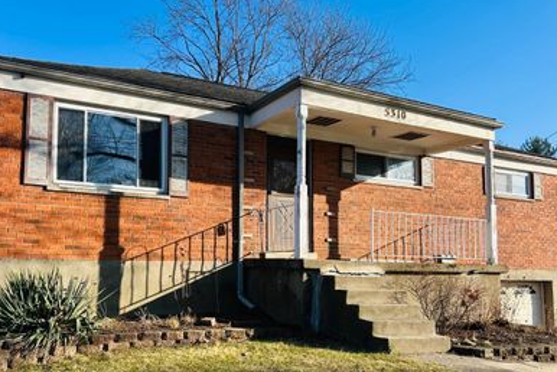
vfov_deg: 37.7
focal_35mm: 35
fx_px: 542
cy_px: 227
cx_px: 238
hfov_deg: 54.2
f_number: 1.5
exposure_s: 1/2404
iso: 50
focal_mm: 5.7
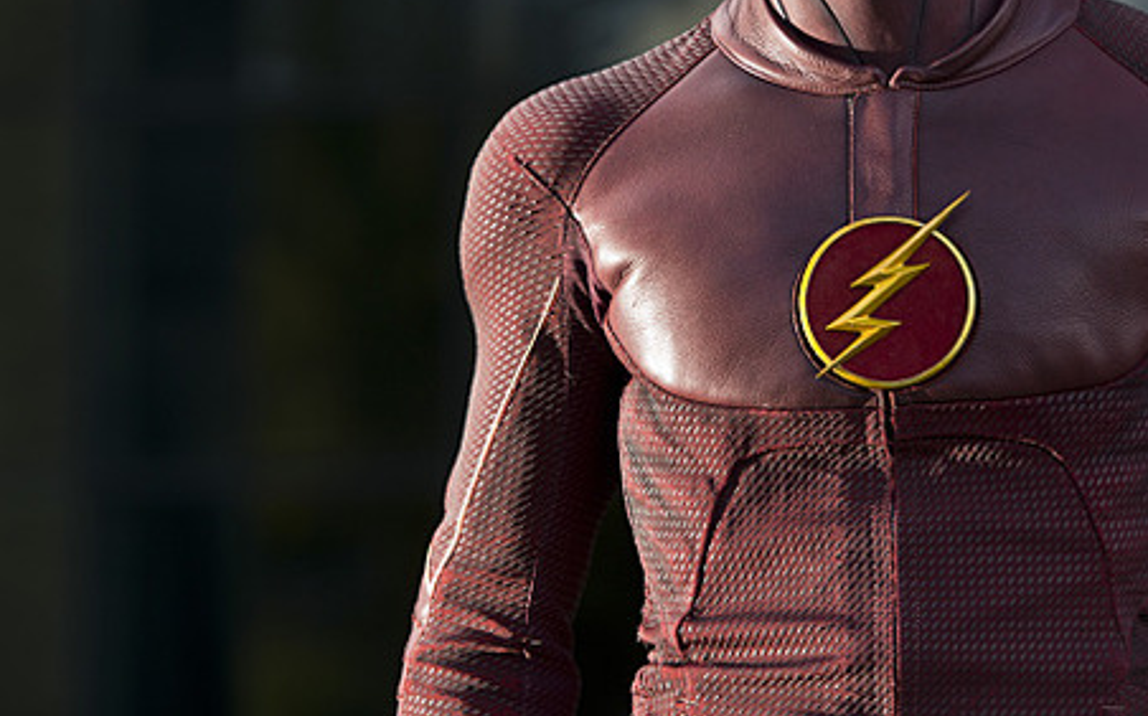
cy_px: 137
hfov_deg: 7.0
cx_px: 622
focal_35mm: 299
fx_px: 9350
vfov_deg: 4.4
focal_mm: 170
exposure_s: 1/200
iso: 200
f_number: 5
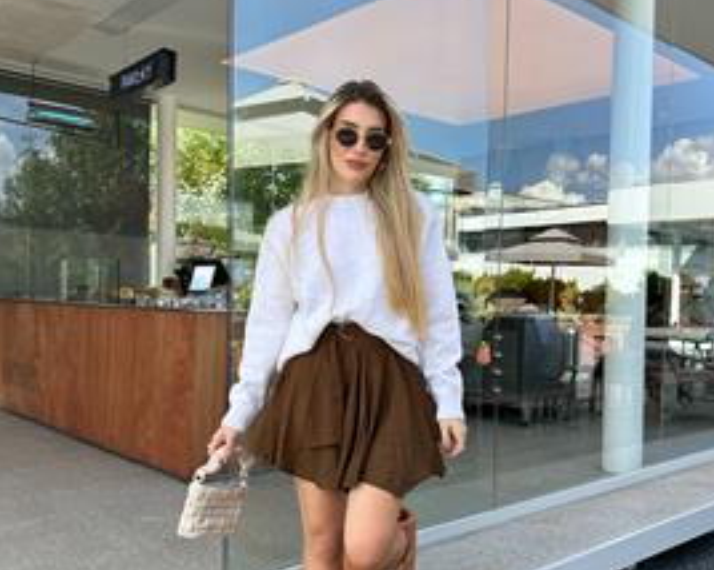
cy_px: 320
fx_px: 739
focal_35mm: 35
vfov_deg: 42.1
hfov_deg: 51.6
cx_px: 349
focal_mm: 6.86
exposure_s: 1/1107
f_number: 1.78
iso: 80
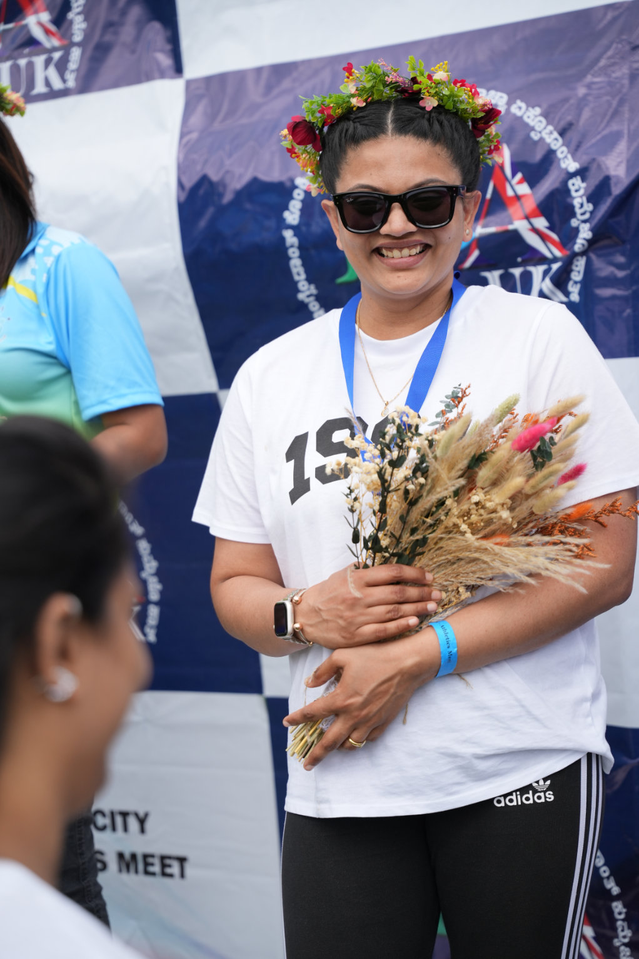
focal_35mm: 64
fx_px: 1699
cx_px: 320
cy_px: 480
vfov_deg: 31.5
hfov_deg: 21.3
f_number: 2.8
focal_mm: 63.8
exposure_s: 1/2000
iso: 250
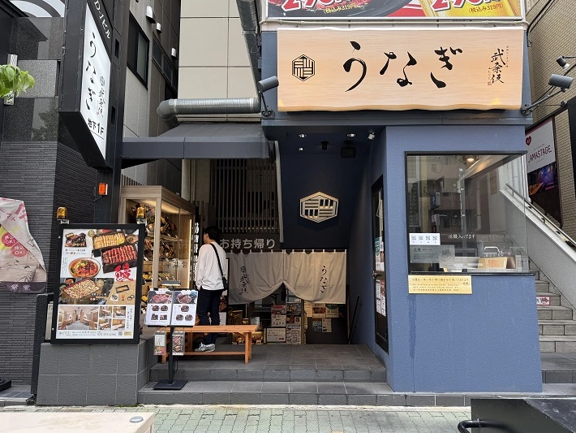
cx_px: 295
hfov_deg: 69.4
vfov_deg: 54.9
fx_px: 416
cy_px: 212
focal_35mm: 25
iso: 100
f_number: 1.78
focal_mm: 6.76
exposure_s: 1/456
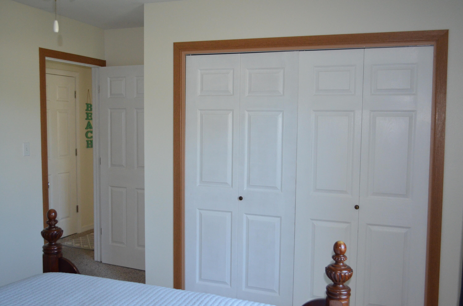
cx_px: 232
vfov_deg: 36.7
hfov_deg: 53.2
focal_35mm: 36
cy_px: 153
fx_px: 462
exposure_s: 1/60
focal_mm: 24
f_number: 4
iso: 1800
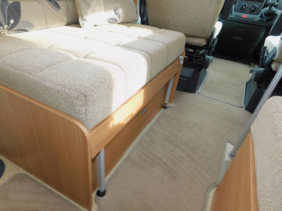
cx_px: 141
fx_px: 187
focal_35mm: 23
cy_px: 106
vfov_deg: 58.9
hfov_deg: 73.9
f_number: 3
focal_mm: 4
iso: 125
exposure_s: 1/30
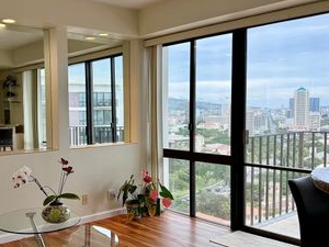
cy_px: 132
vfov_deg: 35.9
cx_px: 105
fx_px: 380
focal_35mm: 40
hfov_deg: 46.0
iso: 100
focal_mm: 6.76
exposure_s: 1/401
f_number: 1.78
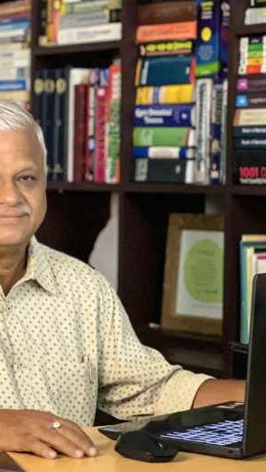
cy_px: 248
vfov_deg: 17.4
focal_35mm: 123
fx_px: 1541
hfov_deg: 9.8
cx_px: 55
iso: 500
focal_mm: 9
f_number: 2.8
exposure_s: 1/14
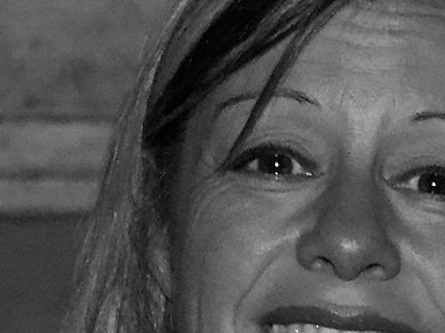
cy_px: 669
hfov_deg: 6.8
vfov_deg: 5.2
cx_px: 995
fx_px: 3597
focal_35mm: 280
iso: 4000
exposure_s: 1/250
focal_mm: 27
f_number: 4
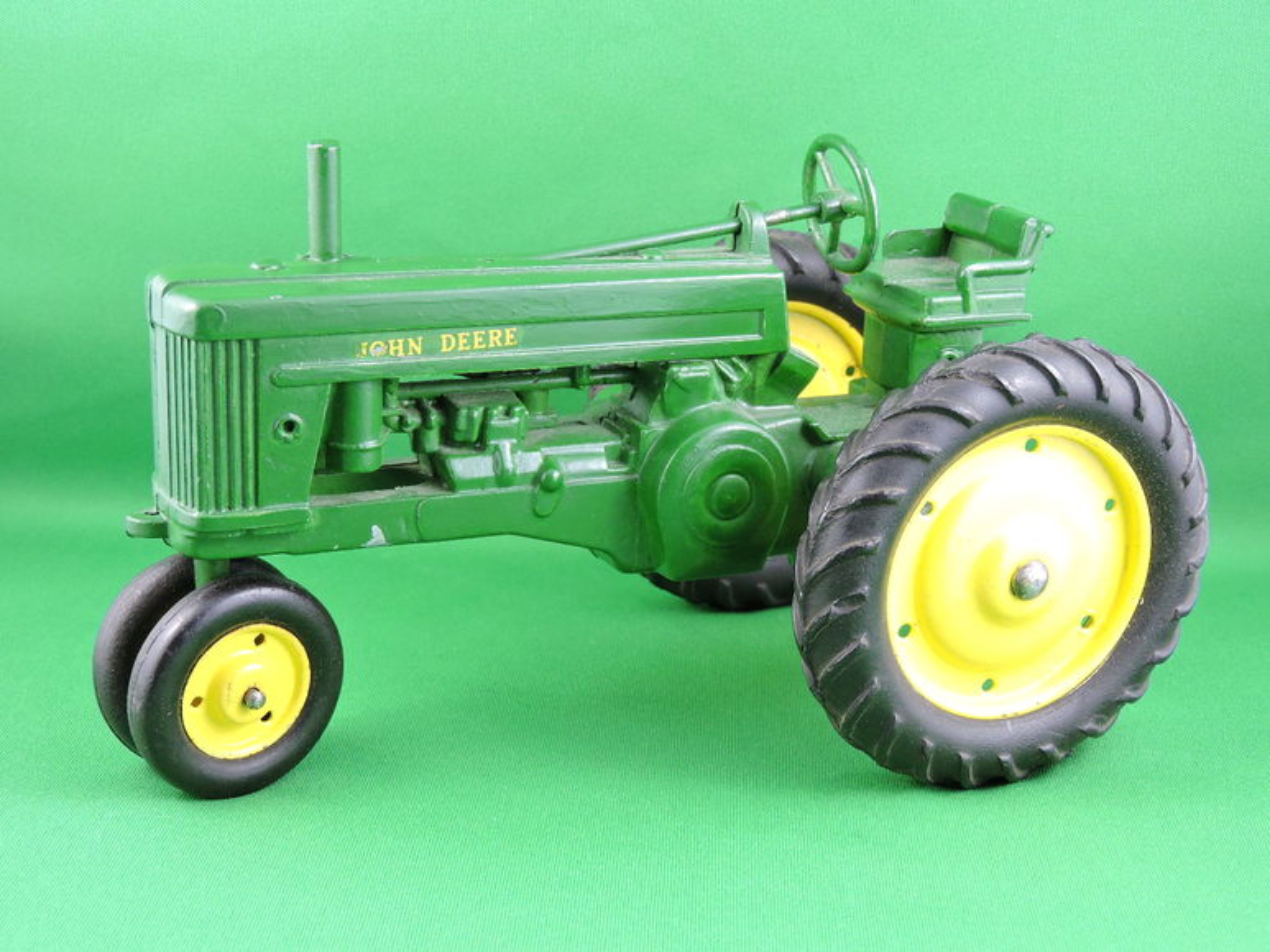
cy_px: 476
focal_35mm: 60
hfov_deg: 32.2
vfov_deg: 24.4
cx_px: 635
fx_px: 2202
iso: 400
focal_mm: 10.7
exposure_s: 1/25
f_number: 4.2
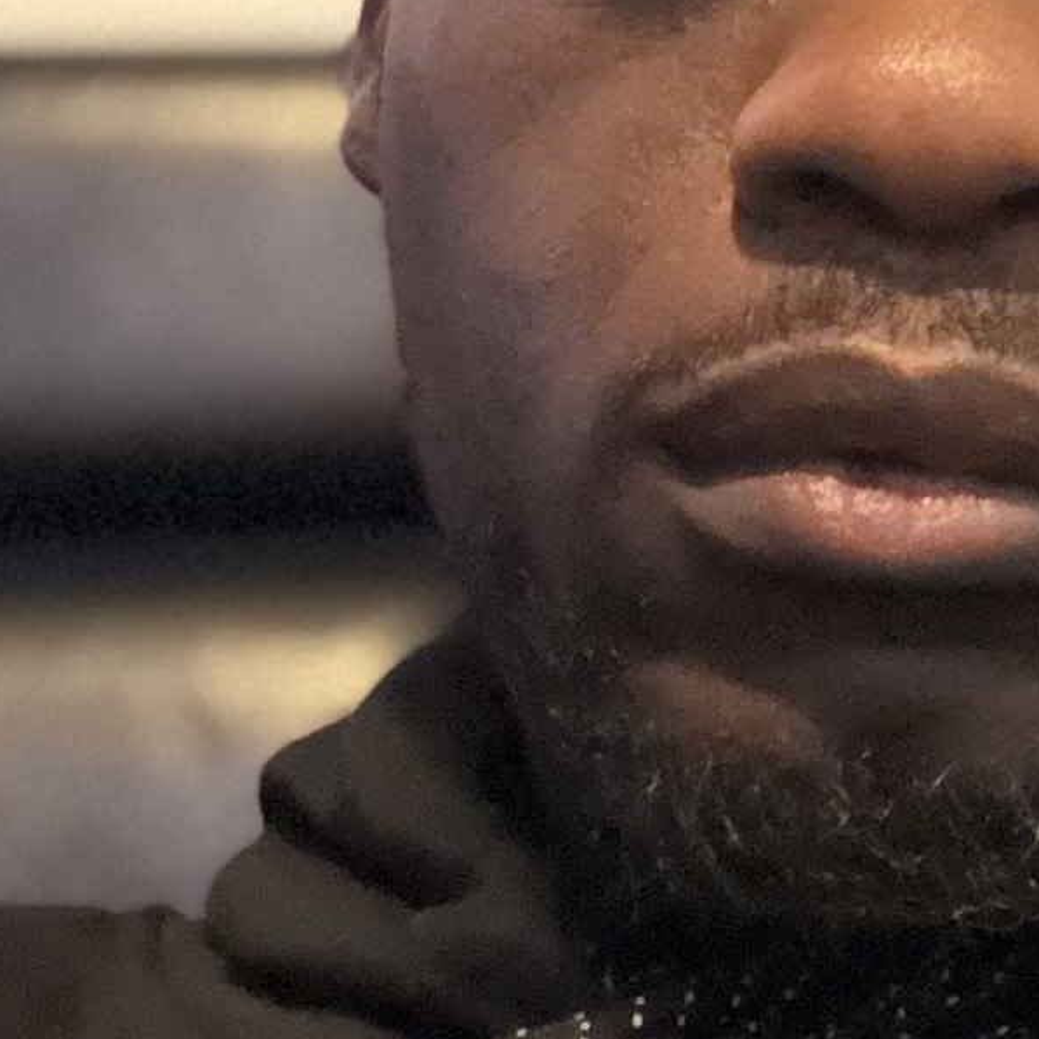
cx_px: 1195
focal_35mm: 137
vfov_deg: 12.5
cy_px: -115
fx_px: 4652
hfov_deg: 12.5
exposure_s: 1/15
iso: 1250
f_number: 1.9
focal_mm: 2.69
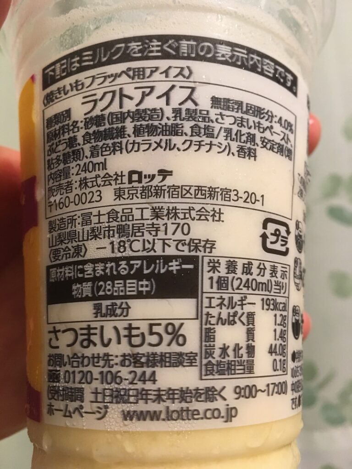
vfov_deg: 61.7
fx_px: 393
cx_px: 176
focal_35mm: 29
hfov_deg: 48.2
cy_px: 234
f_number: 2.2
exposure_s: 1/24
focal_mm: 4.15
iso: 200
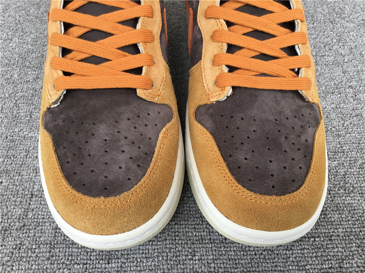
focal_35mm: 31
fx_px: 327
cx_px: 182
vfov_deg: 45.4
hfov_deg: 58.4
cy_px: 136
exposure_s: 1/162
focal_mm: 3.3
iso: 25
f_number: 2.4
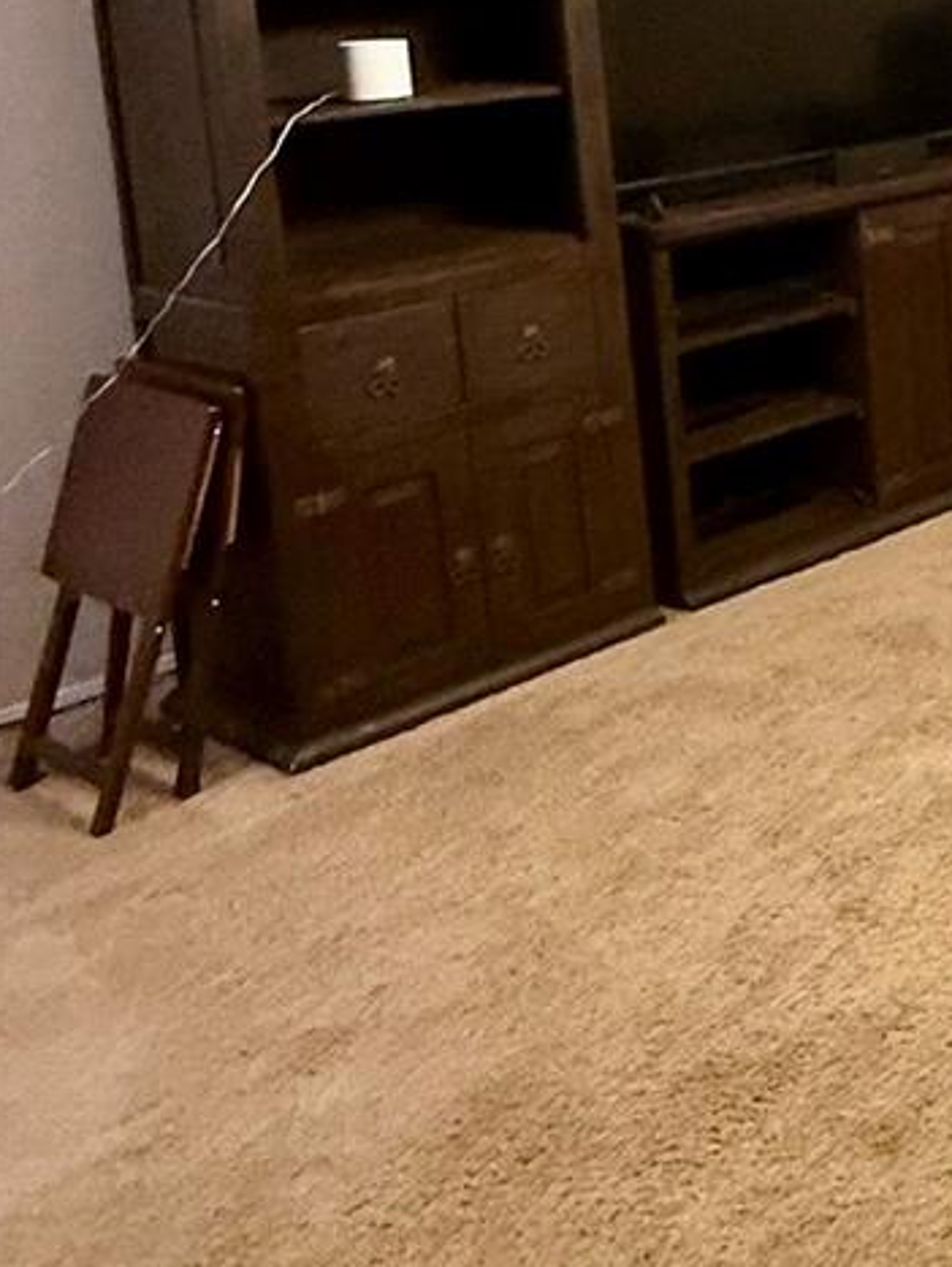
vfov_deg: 37.8
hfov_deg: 23.1
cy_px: 73
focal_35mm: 46
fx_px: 1684
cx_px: 1549
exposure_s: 1/60
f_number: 2.2
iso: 500
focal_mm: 2.22
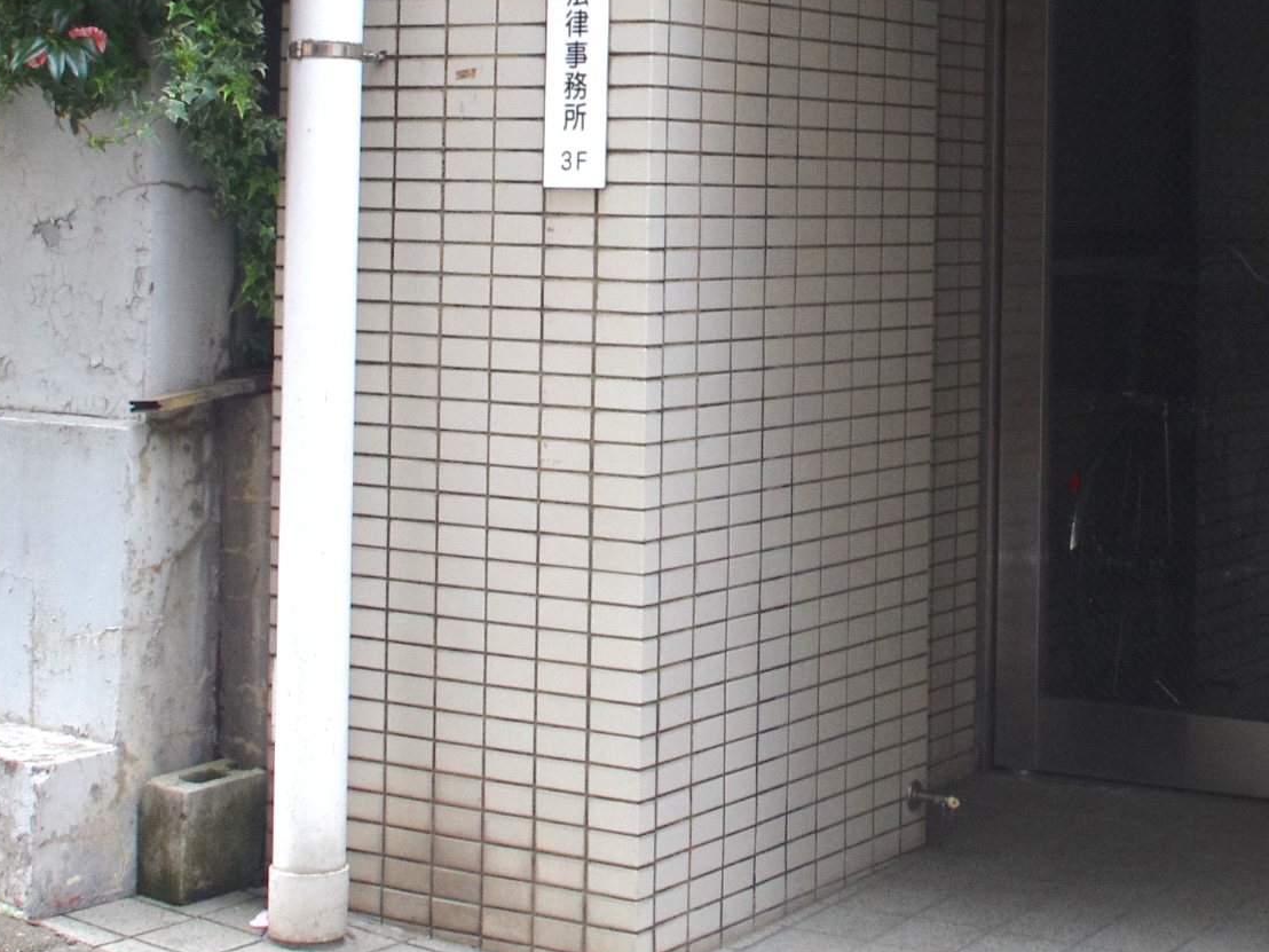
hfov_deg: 26.9
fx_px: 2639
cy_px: 46
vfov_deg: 19.9
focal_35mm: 72
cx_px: 848
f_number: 11
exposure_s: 1/60
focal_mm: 18
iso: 800
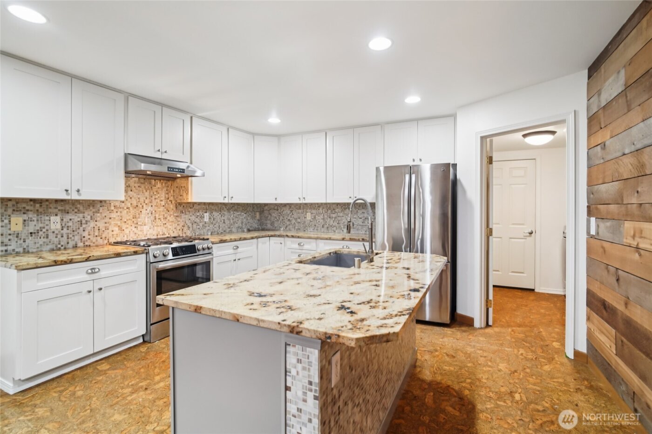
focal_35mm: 16
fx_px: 290
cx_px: 326
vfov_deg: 73.7
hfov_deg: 96.7
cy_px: 217
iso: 1600
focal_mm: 16
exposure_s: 1/50
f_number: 5.6
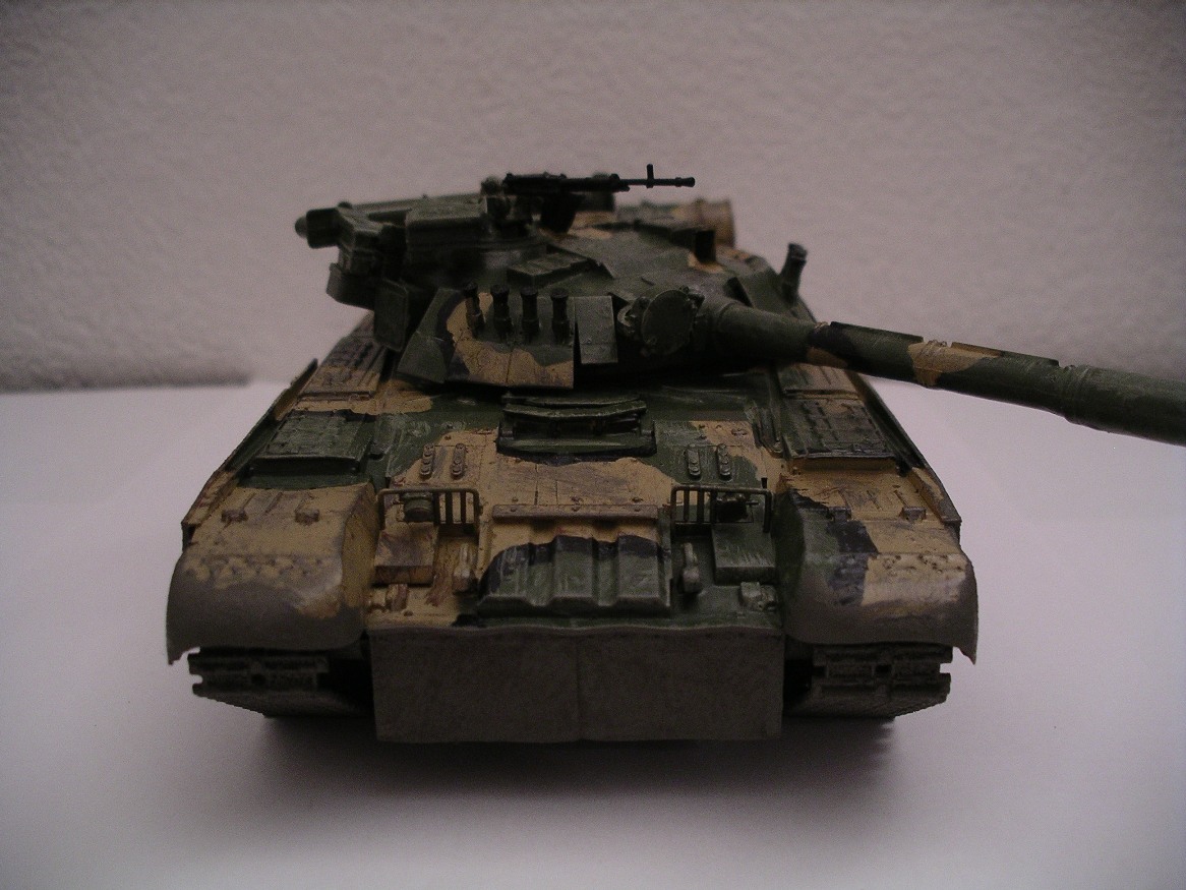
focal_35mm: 37
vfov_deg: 38.7
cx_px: 593
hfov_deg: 50.1
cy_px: 445
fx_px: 1268
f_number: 2.8
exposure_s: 1/38
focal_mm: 7.8
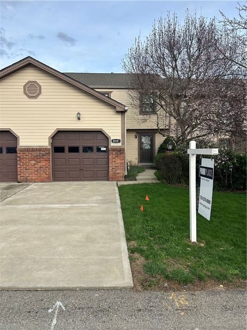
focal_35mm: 26
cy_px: 165
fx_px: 247
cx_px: 124
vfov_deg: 67.3
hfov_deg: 53.0
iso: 50
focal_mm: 5.7
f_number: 1.5
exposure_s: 1/1511
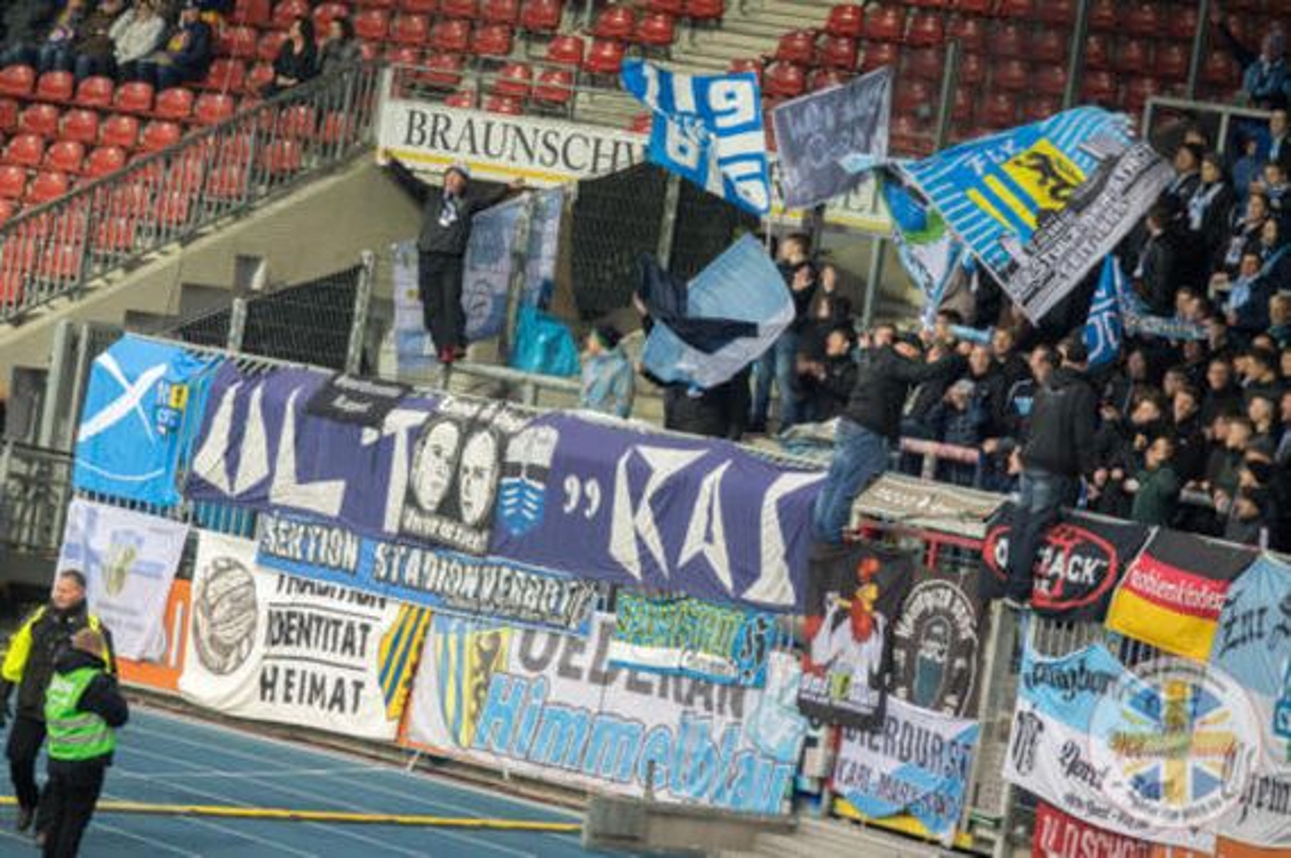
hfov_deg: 8.3
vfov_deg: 5.6
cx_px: 646
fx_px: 8850
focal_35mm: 247
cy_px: 429
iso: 1000
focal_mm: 90.45
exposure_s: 1/250
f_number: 4
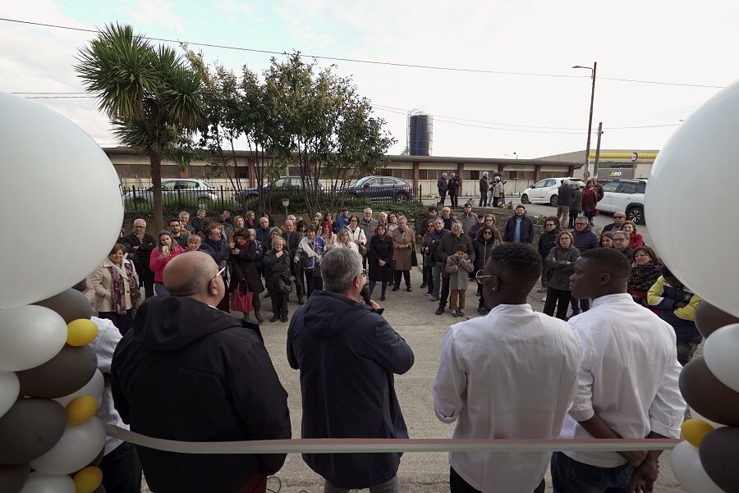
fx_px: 329
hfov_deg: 96.7
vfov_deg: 73.8
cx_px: 370
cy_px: 246
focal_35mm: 16
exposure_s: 1/100
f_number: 6.3
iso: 250
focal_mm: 16
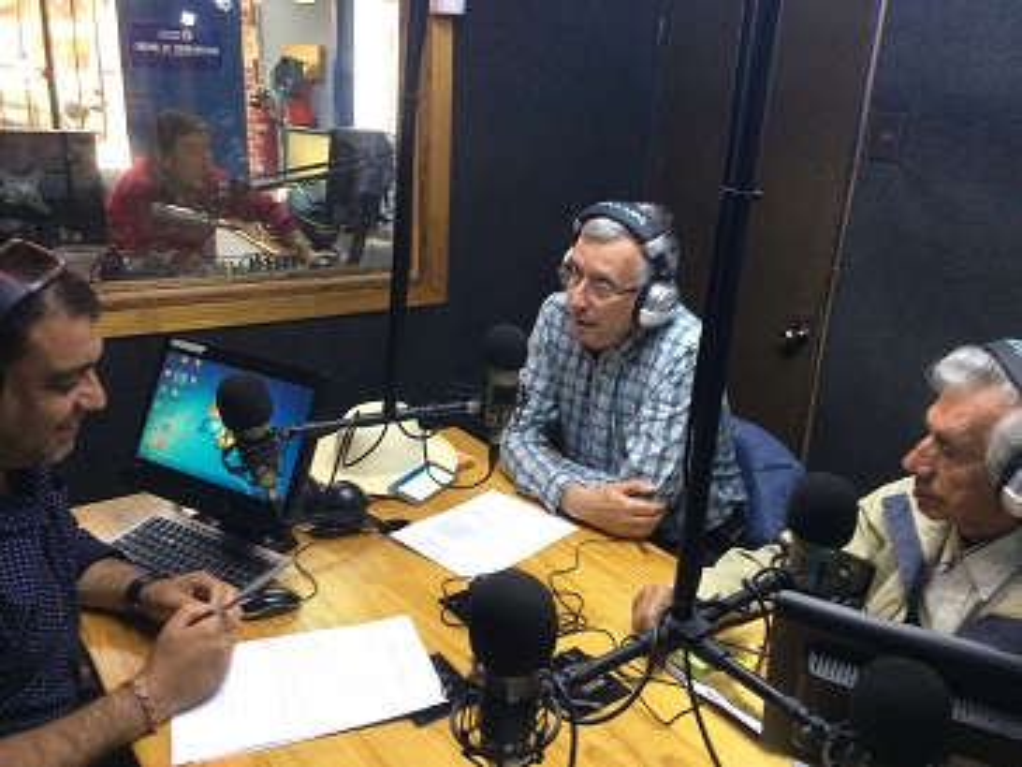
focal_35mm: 29
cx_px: 511
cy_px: 384
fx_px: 856
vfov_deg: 48.2
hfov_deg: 61.7
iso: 250
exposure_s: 1/33
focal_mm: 4.15
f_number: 2.2
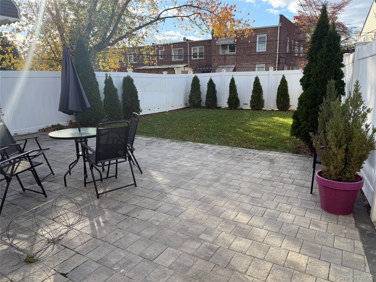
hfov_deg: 71.6
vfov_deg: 56.8
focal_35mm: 24
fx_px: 261
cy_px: 141
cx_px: 188
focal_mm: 6.76
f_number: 1.78
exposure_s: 1/1653
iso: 100
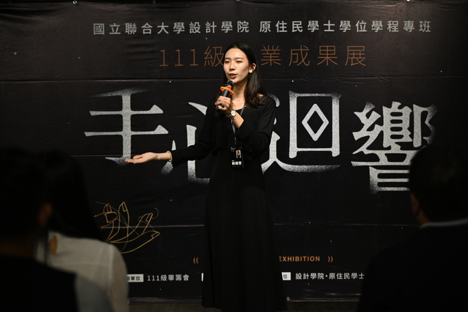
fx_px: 1234
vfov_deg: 14.4
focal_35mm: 95
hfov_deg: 21.5
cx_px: 234
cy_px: 156
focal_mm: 95
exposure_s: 1/125
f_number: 2.8
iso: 320
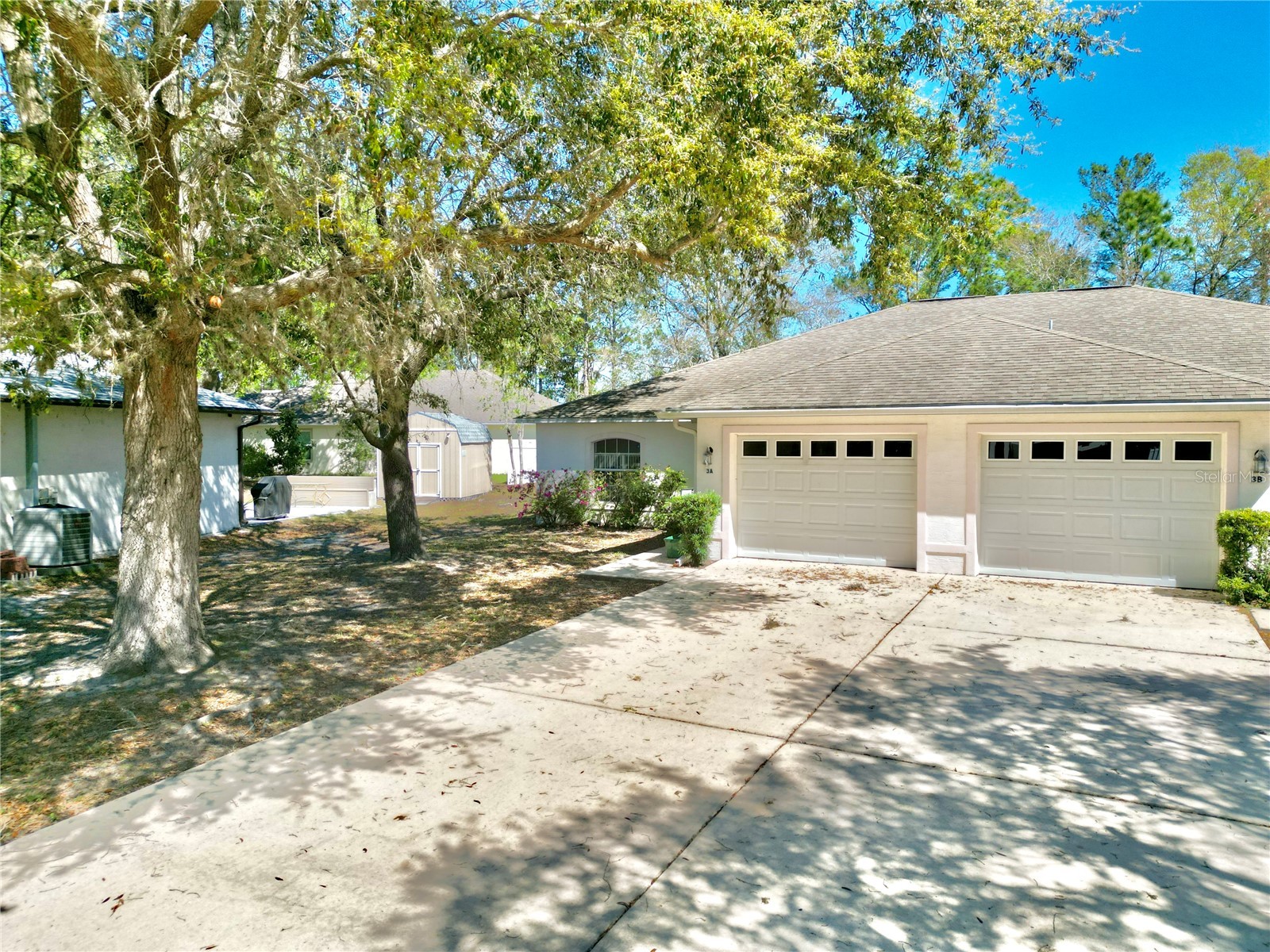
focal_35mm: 24
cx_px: 635
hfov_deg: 71.6
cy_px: 476
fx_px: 881
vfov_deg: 56.8
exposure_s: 1/3200
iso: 140
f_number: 1.7
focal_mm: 6.72
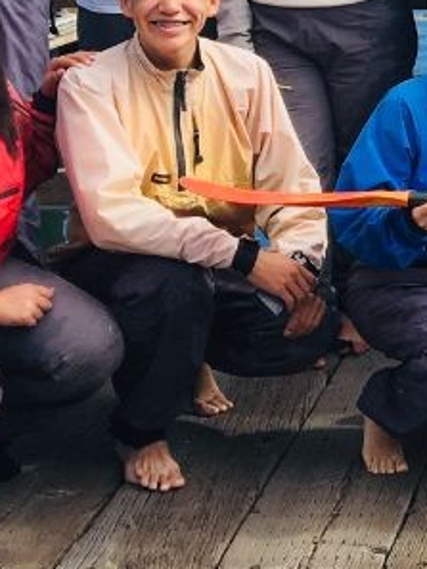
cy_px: -17
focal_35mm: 117
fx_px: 1923
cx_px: 820
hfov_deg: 11.5
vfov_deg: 16.4
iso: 25
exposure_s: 1/1221
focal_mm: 4.15
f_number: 2.2
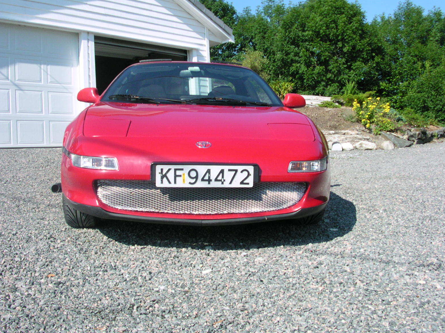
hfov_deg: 49.0
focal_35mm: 38
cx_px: 221
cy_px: 165
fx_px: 488
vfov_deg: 37.7
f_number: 4.5
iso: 100
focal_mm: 5.6
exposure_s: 1/300
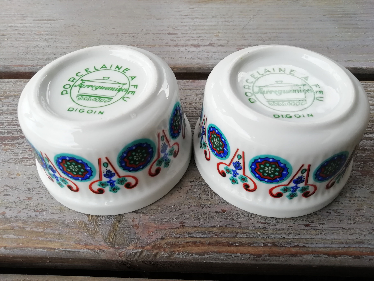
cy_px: 140
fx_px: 281
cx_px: 187
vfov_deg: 53.1
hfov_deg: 67.3
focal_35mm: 26
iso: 50
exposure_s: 1/199
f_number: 2.2
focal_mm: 3.21
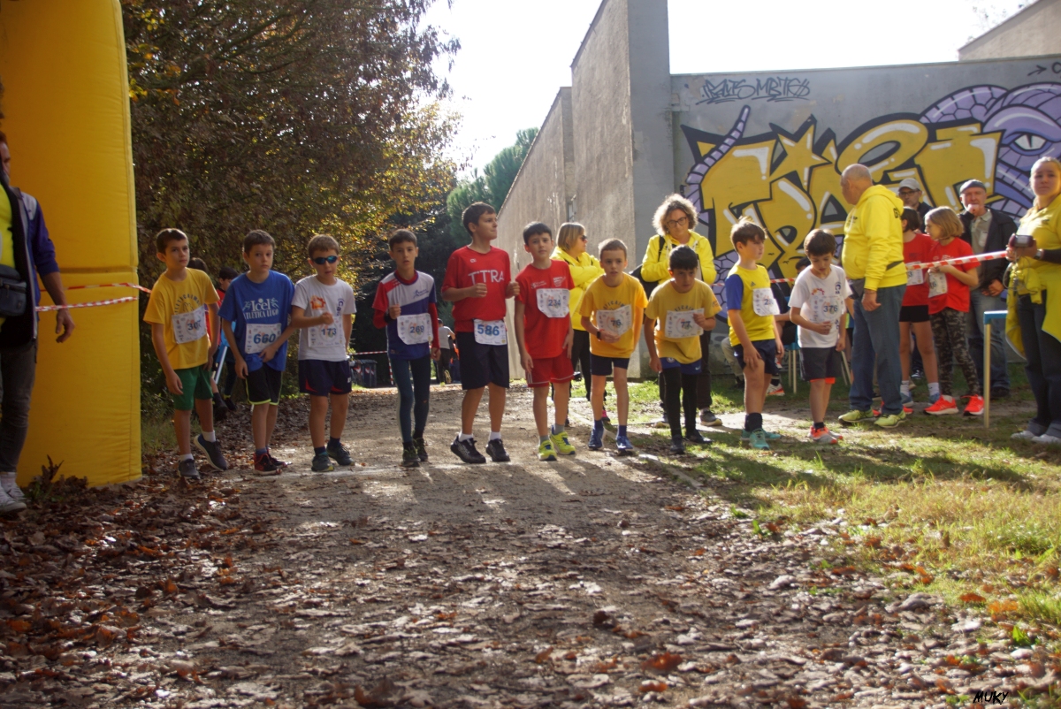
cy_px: 354
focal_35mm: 52
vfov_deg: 25.8
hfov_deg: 37.8
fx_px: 1548
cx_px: 530
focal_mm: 35
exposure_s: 1/320
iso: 160
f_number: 4.5
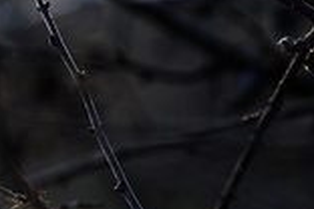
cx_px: -60
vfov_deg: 1.2
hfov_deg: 1.8
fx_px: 9829
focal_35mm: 1127
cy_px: 320
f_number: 6.3
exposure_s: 1/800
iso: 320
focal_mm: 195
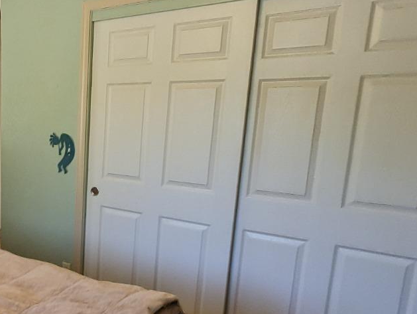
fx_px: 374
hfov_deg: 49.1
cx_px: 12
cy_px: 180
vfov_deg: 45.4
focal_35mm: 31
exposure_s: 1/120
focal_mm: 1.95
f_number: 2.2
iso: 117
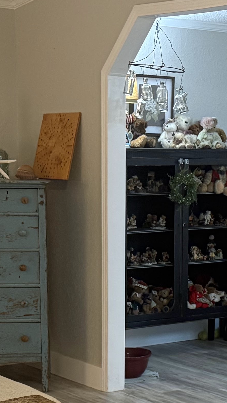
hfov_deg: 12.7
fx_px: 1017
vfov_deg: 22.1
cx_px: 180
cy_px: 325
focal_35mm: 95
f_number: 1.78
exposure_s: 1/60
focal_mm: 6.76
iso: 500
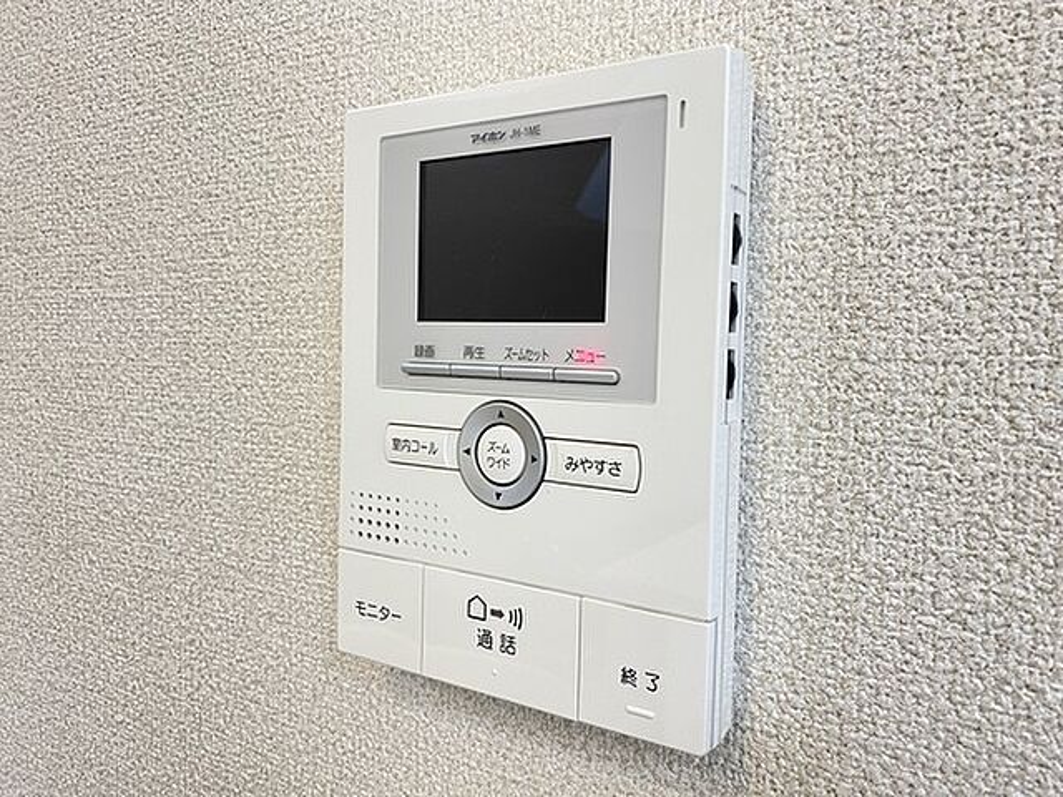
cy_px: 398
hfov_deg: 67.3
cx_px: 532
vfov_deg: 53.1
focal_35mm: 26
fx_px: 798
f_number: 1.8
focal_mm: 4.25
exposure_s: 1/60
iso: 80
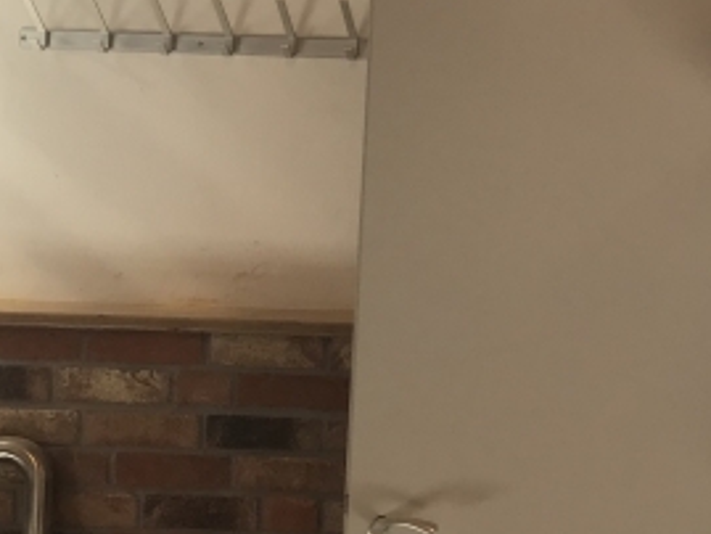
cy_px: 171
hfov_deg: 22.6
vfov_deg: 18.8
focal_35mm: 78
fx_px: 1603
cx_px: 904
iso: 20
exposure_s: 1/140
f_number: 1.8
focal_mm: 3.99
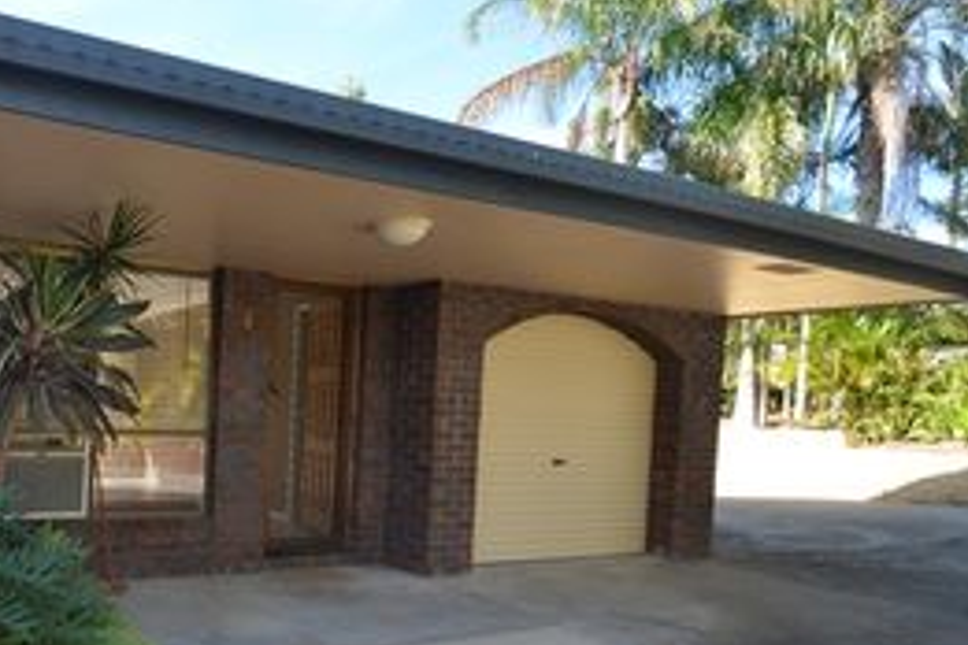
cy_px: 436
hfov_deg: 61.3
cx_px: 182
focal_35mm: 27
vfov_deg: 47.1
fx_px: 726
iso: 200
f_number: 5.6
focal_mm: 10
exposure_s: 1/160
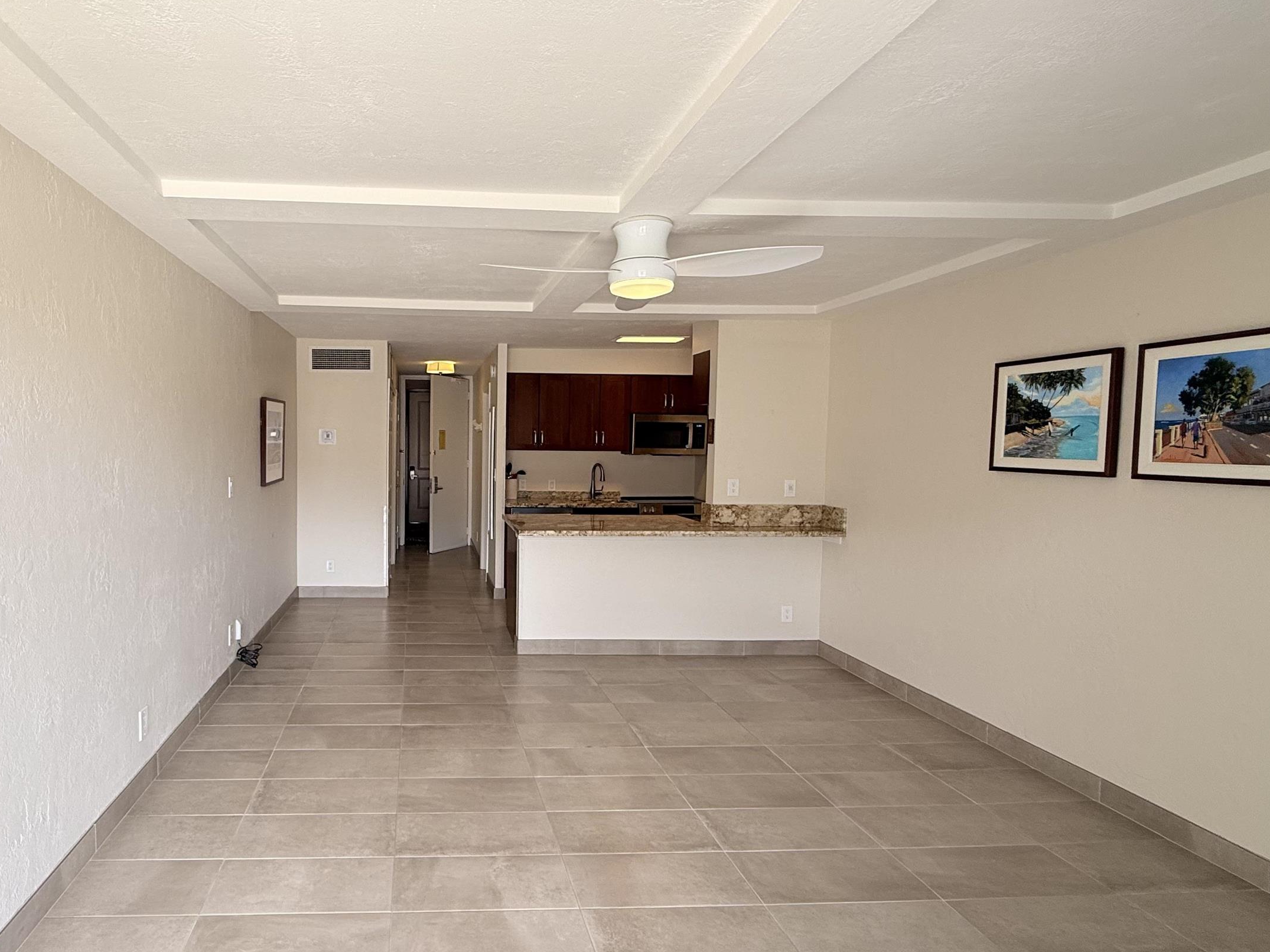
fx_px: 734
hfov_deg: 79.8
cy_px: 485
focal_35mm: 20
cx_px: 456
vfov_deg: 66.0
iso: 50
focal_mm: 2.22
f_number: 2.2
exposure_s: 1/102
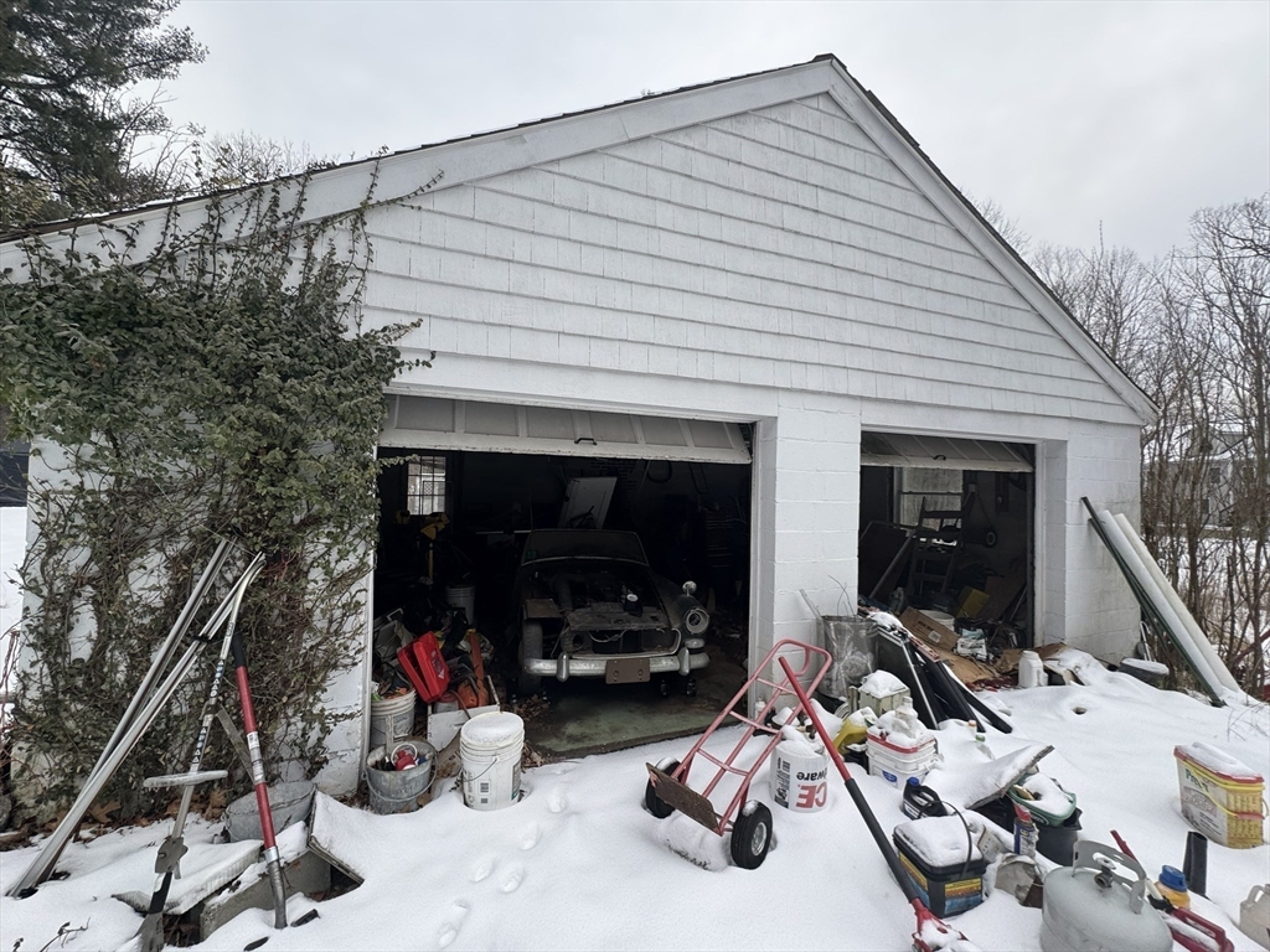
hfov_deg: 102.1
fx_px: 514
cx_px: 635
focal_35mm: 14
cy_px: 476
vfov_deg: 85.7
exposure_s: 1/375
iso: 40
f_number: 2.2
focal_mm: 2.22
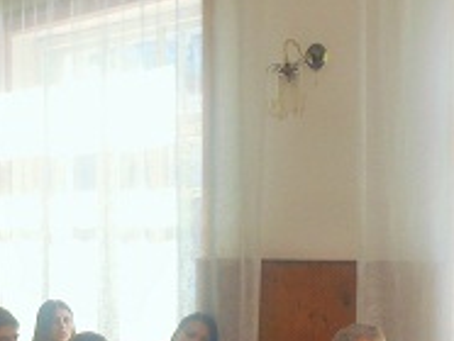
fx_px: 1313
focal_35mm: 100
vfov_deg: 14.7
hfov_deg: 19.2
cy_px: 285
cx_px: 24
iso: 80
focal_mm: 5.5
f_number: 3.6
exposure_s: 1/160
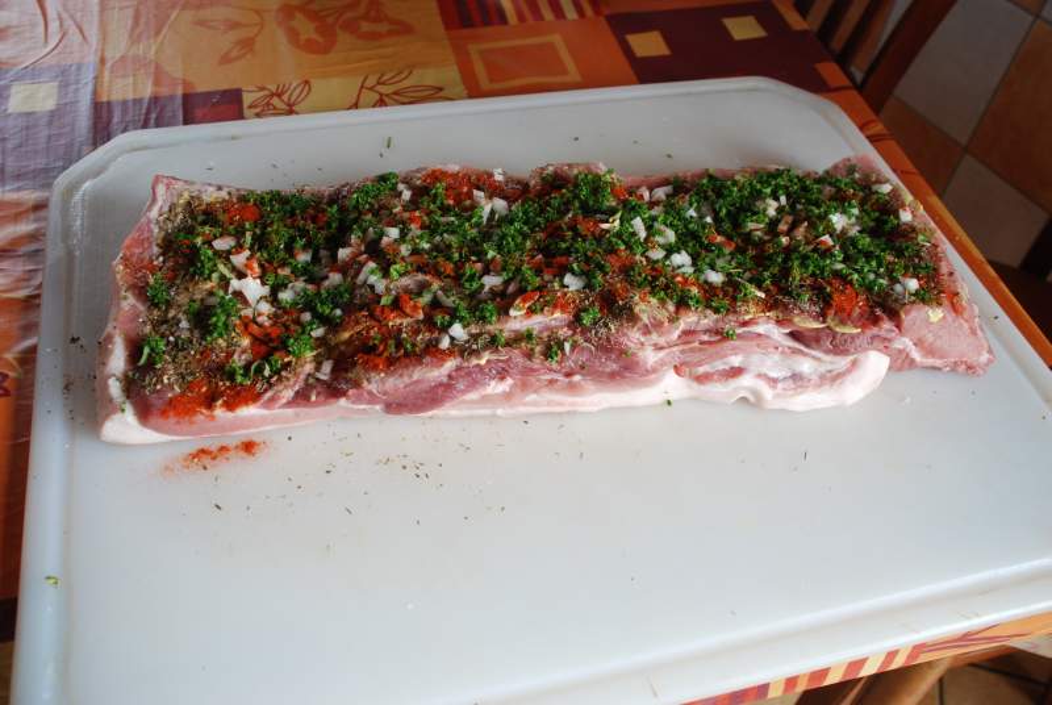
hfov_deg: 57.2
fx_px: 966
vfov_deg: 40.1
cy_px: 352
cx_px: 526
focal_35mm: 33
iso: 400
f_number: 3.8
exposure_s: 1/50
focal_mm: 22
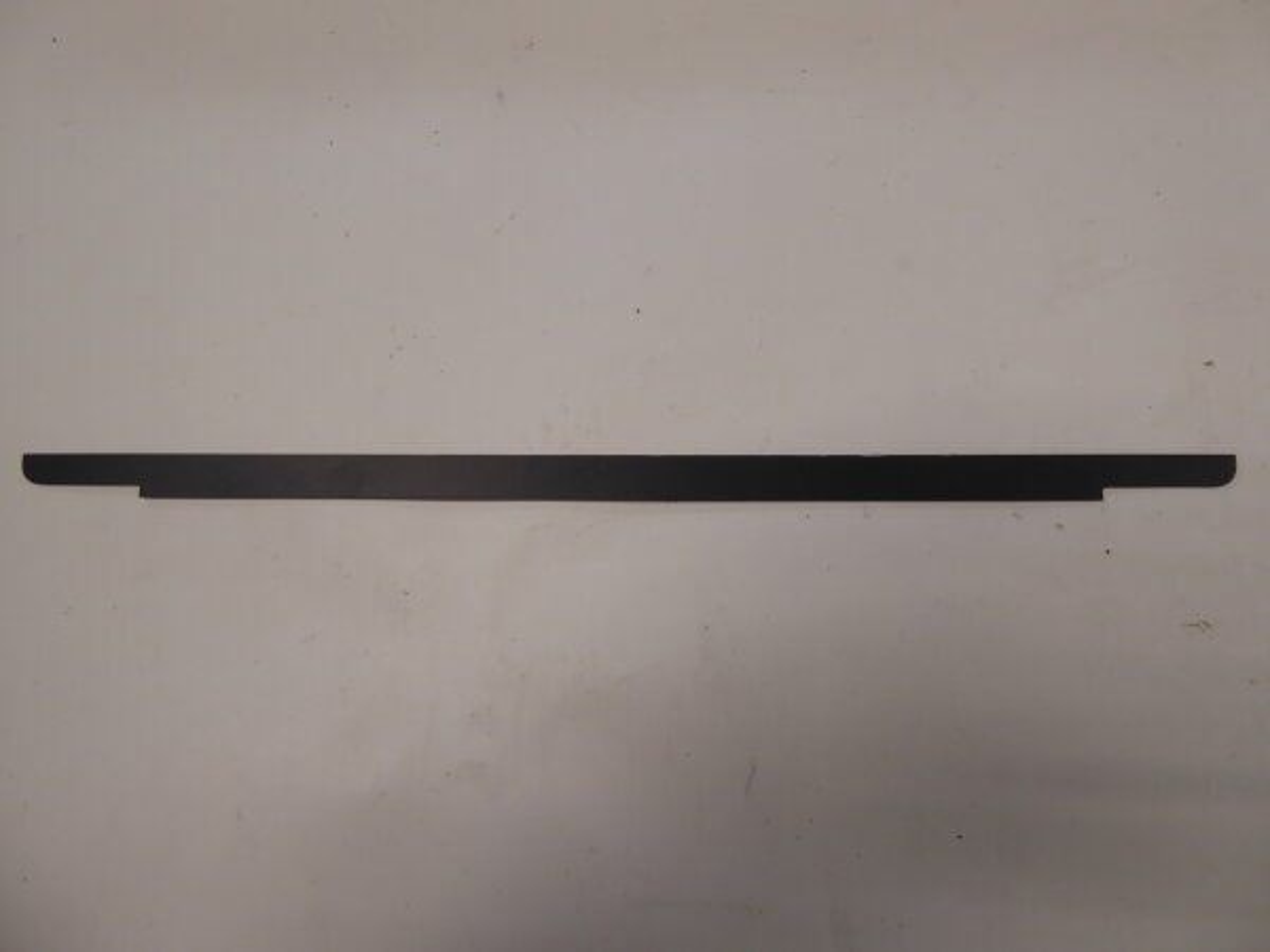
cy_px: 476
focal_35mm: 25
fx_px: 917
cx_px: 635
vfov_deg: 54.9
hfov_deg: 69.4
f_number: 3.3
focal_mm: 4.3
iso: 125
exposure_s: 1/60
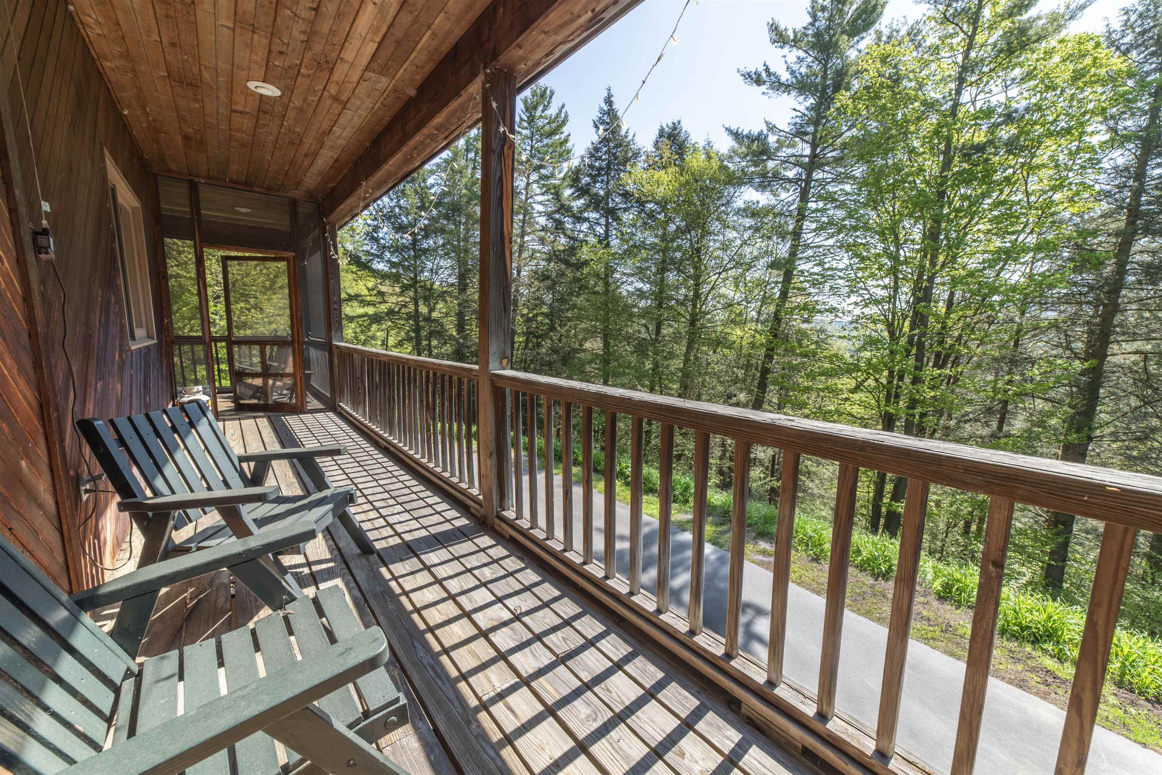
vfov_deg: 81.2
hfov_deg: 104.2
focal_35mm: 14
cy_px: 388
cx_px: 581
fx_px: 452
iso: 320
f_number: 14
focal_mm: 14
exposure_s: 1/200
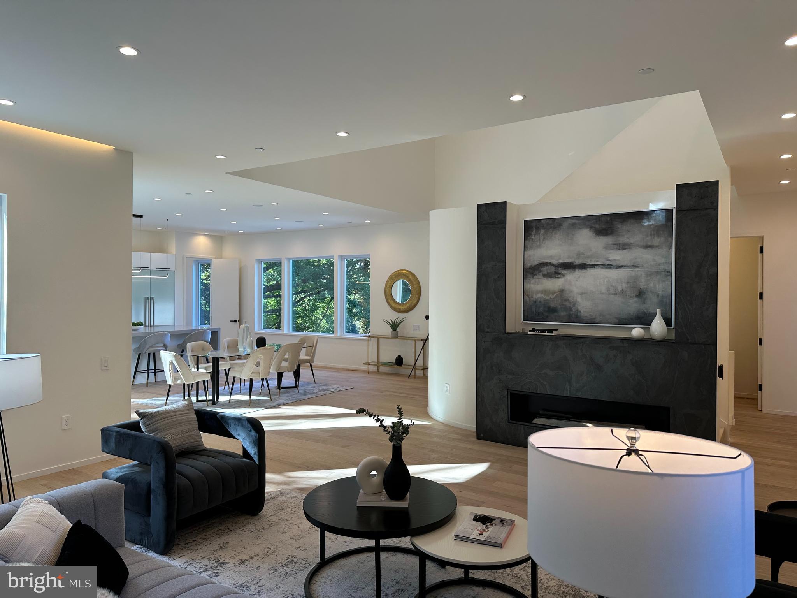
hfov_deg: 71.6
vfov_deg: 56.8
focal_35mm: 24
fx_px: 553
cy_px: 299
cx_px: 398
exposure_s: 1/134
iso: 64
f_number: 1.78
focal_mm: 6.86
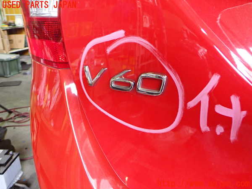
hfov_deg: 60.0
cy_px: 94
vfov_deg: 46.8
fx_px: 218
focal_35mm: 30
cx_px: 126
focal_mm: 5.4
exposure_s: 1/30
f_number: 2.3
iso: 250
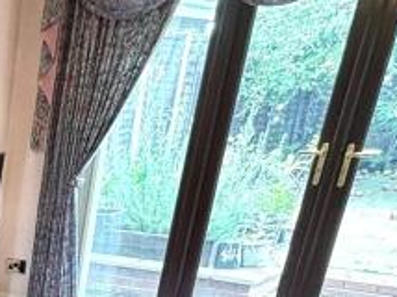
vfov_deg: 18.4
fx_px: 768
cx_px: -200
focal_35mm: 67
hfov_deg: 23.3
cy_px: 490
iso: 200
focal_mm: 2.22
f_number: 2.2
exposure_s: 1/50
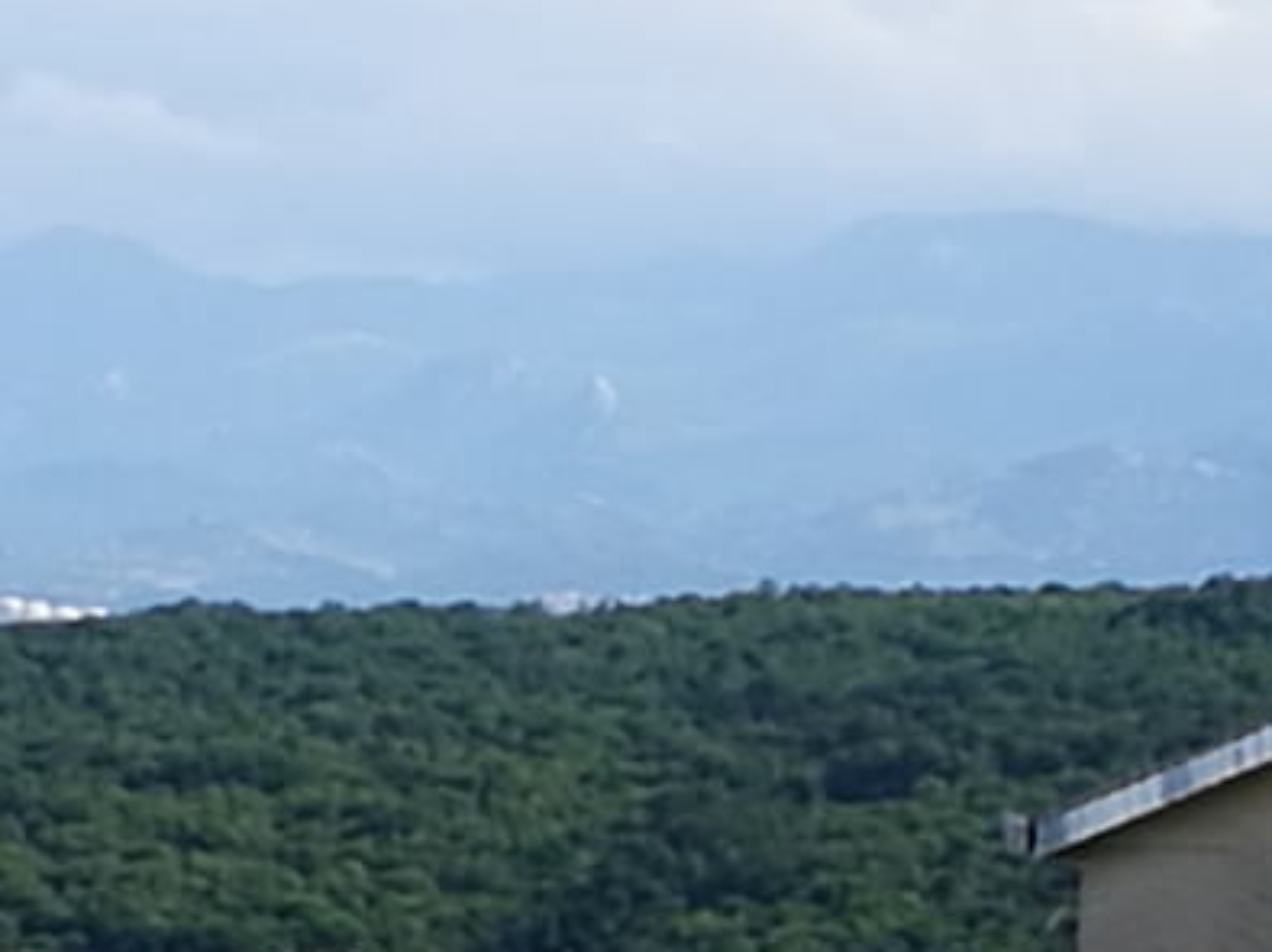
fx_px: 12082
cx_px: -620
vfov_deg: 4.5
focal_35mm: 329
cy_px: 1601
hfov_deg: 6.0
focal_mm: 4.5
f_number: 2.2
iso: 50
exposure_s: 1/980
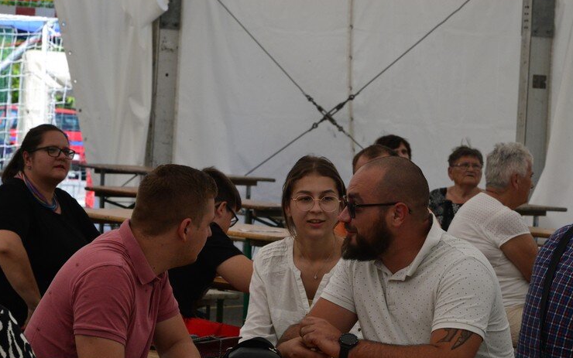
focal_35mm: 185
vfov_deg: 7.1
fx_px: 2890
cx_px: 297
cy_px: 197
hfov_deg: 11.3
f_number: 14
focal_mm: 160
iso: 4000
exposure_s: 1/800
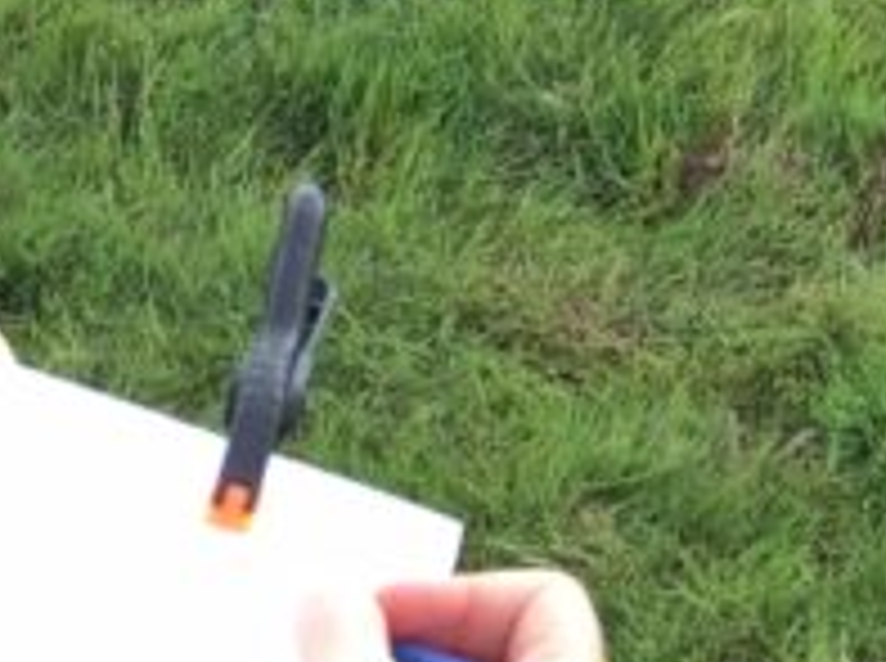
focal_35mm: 151
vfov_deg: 9.1
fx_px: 3858
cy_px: -712
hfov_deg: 12.8
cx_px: 1043
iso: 32
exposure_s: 1/150
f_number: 2.2
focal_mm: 4.15
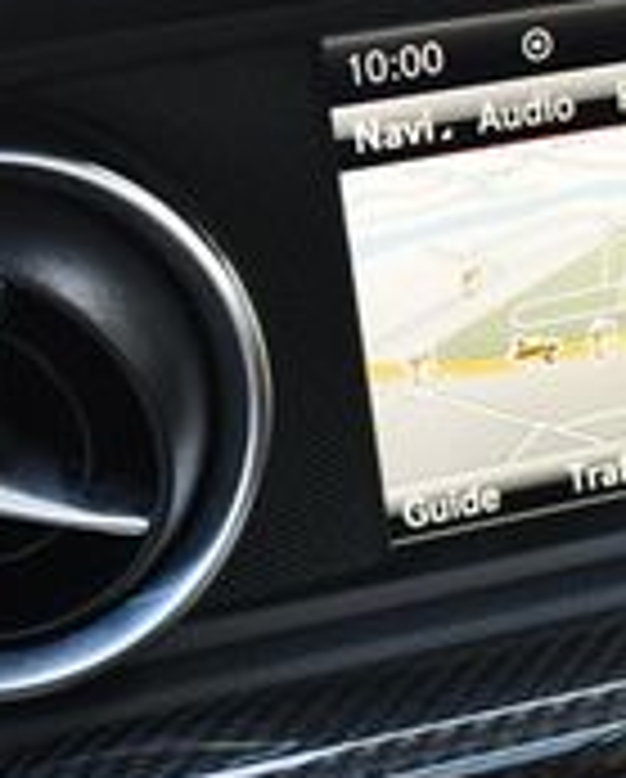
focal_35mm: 125
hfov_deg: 12.1
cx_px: 775
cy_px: 675
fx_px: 2887
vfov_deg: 15.2
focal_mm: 18
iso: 800
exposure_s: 1/250
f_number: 3.5
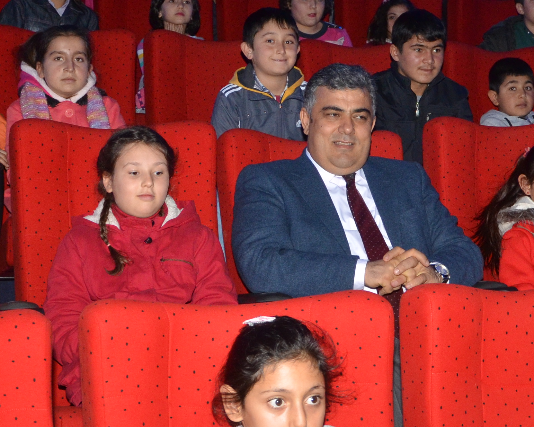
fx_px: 1185
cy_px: 157
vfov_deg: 20.4
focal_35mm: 75
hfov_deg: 25.2
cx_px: 362
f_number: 4
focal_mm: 18
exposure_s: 1/60
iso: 800
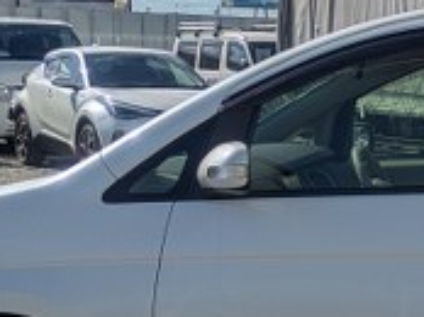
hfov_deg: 16.5
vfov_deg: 12.8
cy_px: 261
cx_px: 493
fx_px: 1407
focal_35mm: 115
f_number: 1.89
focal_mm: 5.43
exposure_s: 1/3953
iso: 47
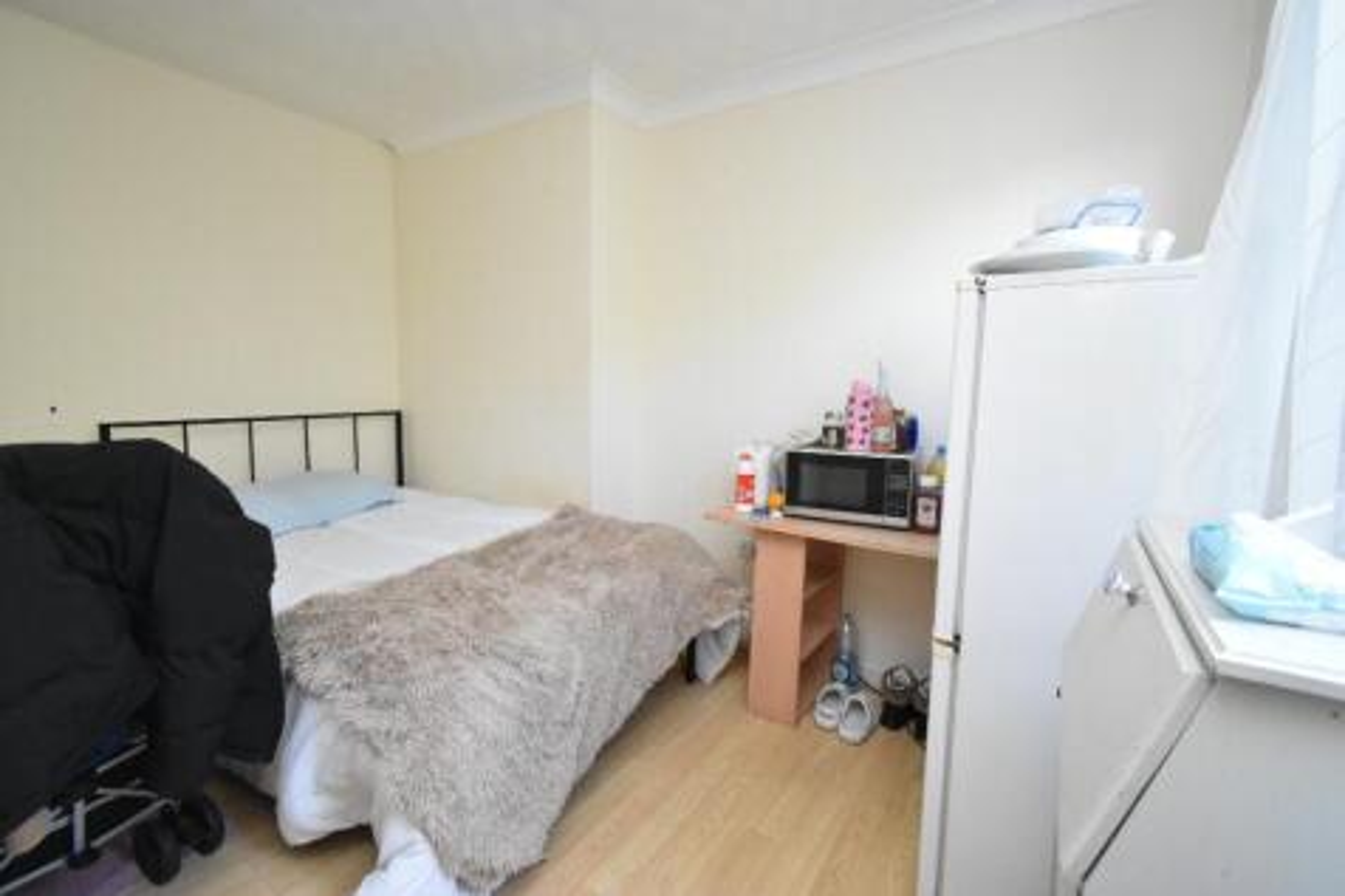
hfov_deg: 100.4
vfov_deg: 77.3
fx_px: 560
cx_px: 672
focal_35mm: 15
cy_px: 448
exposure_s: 1/60
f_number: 4.5
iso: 2500
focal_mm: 10
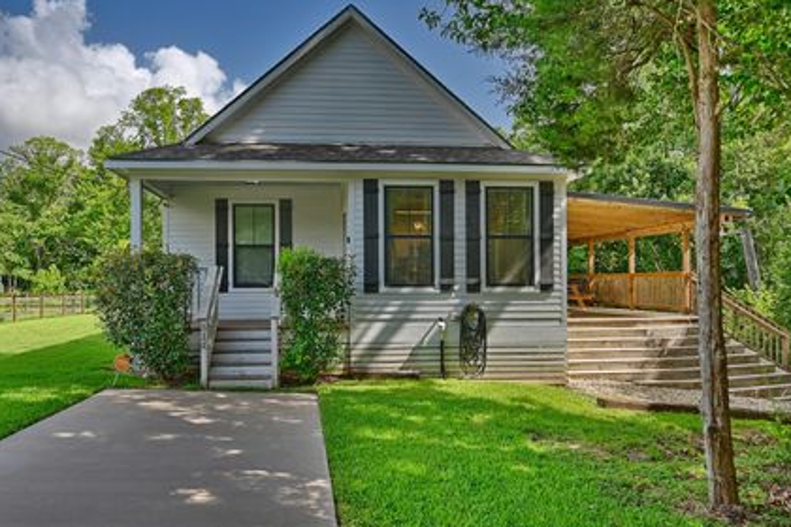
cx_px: 345
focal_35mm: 26
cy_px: 281
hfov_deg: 69.9
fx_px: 562
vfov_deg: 50.2
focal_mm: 21.5
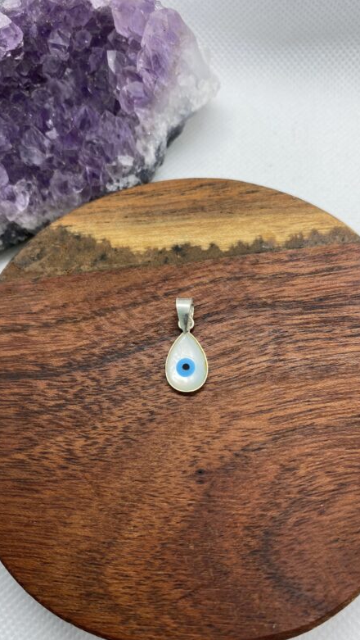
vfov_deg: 66.0
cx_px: 178
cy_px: 327
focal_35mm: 29
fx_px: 492
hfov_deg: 40.2
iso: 32
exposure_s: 1/136
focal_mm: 4.25
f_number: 1.8
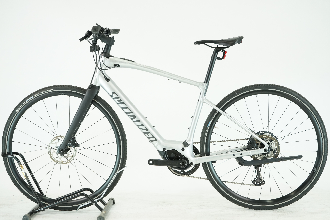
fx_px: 623
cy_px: 110
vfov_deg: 20.0
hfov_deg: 29.7
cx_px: 165
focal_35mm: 68
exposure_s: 1/200
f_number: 5.6
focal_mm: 68
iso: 2000
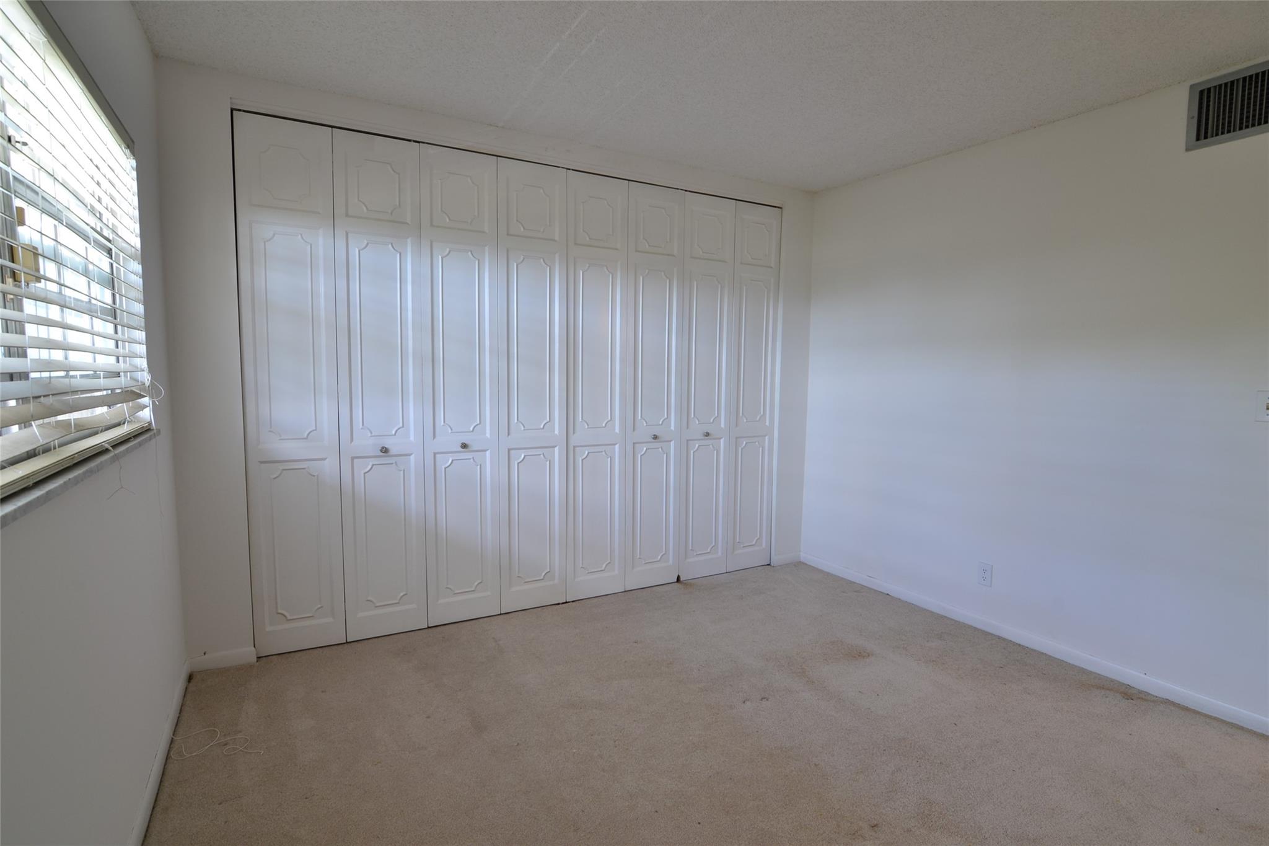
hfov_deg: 95.0
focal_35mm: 16
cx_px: 634
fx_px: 582
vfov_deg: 72.0
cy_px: 423
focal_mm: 11
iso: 100
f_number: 11
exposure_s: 1/1.6
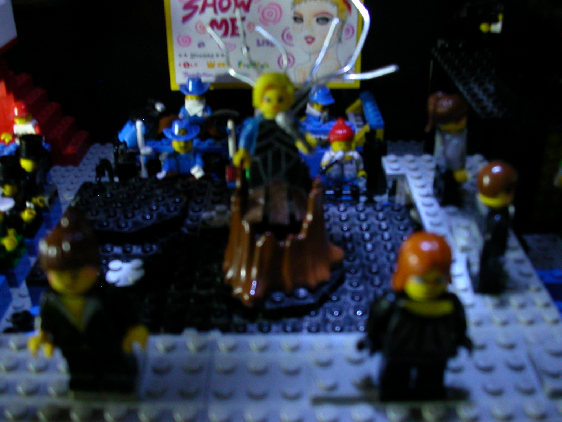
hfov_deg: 49.0
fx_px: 617
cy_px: 212
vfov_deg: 37.7
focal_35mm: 38
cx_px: 281
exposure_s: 1
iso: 200
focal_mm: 5.6
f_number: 2.7
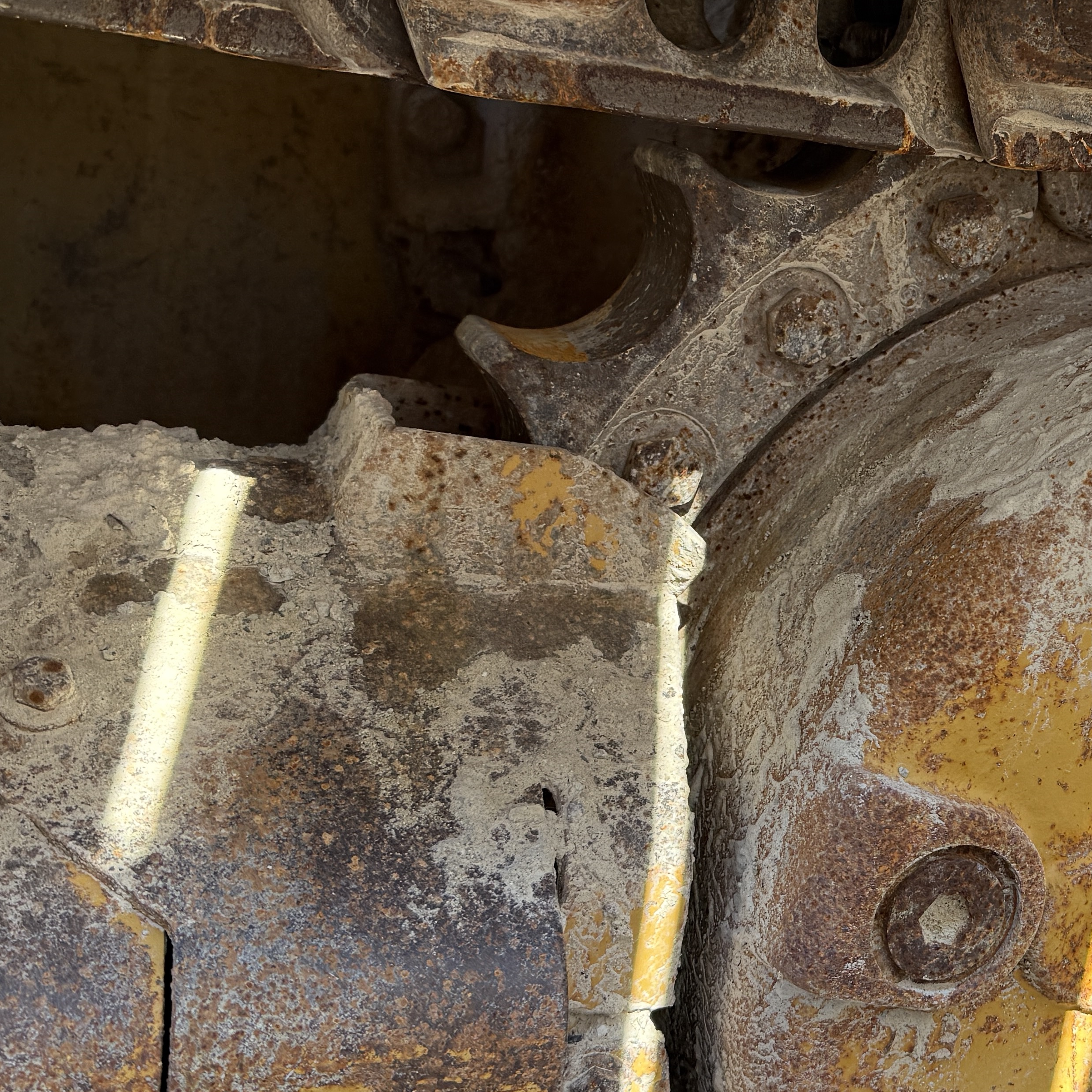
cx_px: 985
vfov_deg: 34.7
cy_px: 556
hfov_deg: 32.9
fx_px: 1749
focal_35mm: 49
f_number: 1.78
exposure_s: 1/227
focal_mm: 6.76
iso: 160
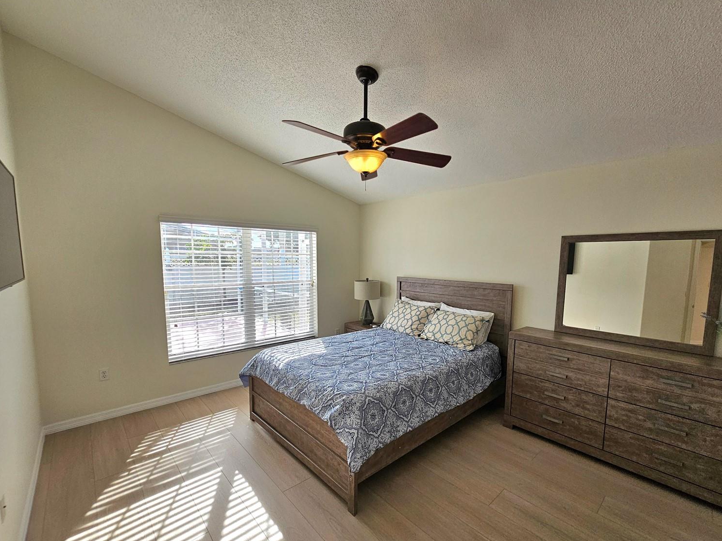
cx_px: 380
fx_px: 292
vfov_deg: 85.5
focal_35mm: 14
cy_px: 289
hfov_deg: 102.0
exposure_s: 1/217
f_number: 2.2
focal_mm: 2.2
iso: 80
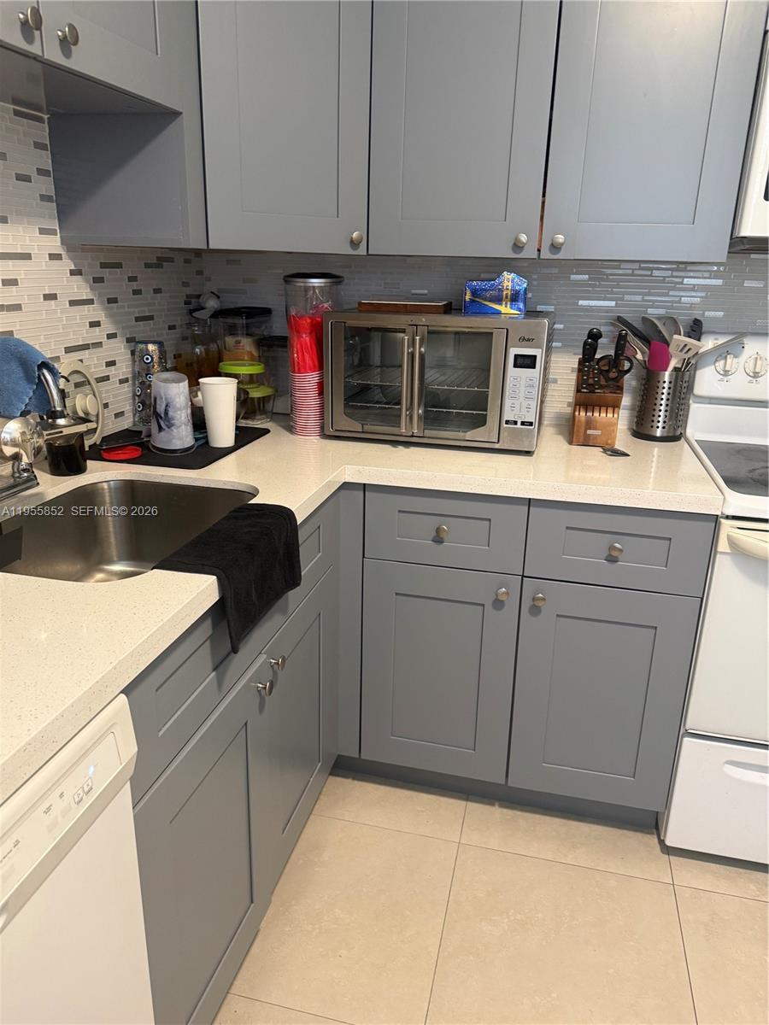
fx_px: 711
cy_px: 512
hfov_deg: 56.8
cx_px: 384
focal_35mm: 24
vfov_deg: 71.6
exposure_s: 1/60
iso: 250
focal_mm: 6.76
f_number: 1.78
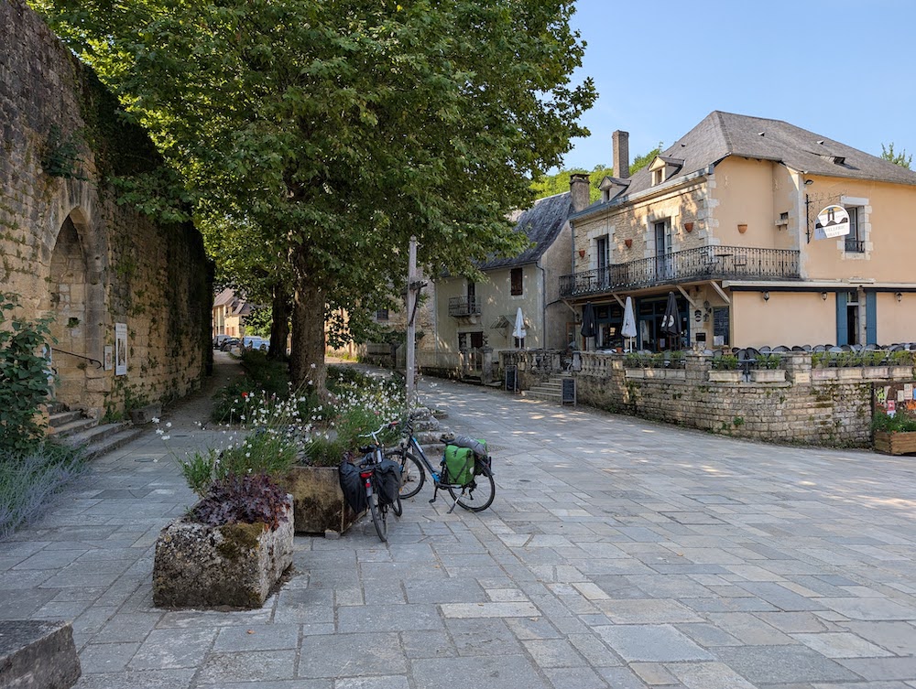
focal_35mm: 24
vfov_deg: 56.9
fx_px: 636
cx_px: 458
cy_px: 344
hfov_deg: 71.5
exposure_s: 1/577
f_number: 1.68
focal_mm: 6.9
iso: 20
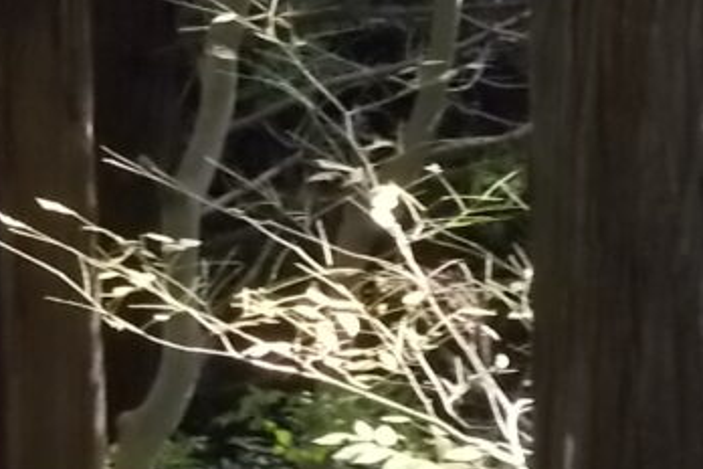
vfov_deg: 6.8
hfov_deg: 10.0
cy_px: 336
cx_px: -192
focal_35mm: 202
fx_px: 3944
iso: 500
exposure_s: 1/60
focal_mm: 11.8
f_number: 5.3
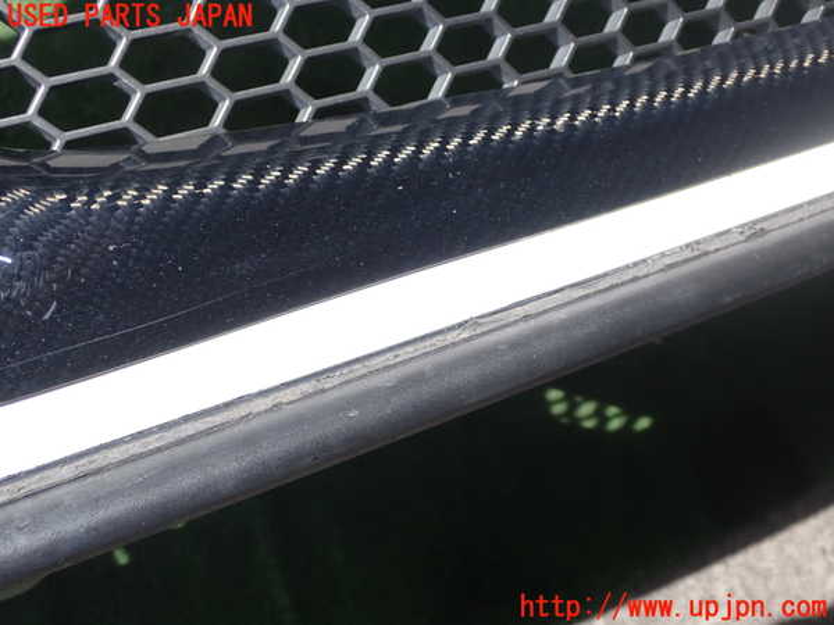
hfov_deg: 42.9
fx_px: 1060
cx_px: 417
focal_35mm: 44
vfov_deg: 32.9
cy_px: 312
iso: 100
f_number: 9
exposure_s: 1/40
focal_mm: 7.84
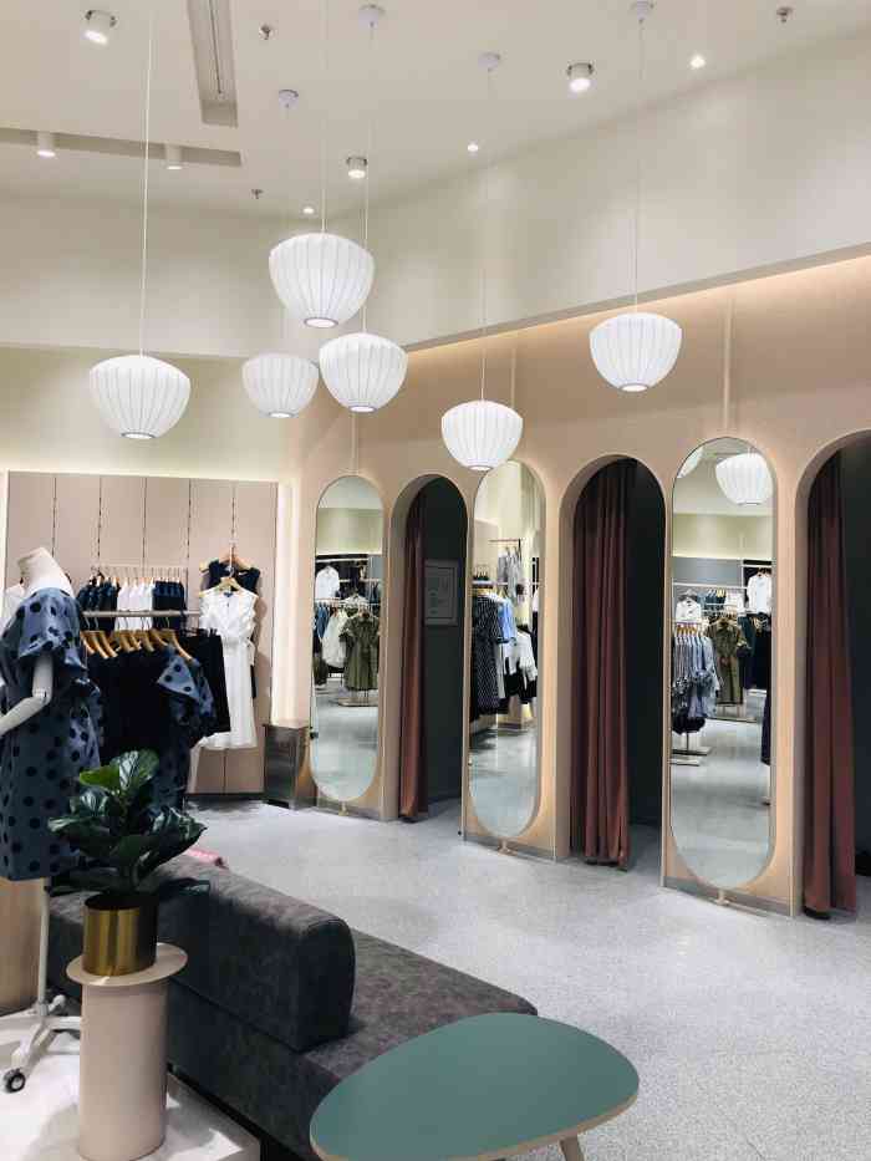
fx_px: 939
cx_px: 436
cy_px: 580
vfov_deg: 63.4
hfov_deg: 49.8
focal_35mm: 28
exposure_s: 1/100
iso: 32
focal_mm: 4
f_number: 1.8
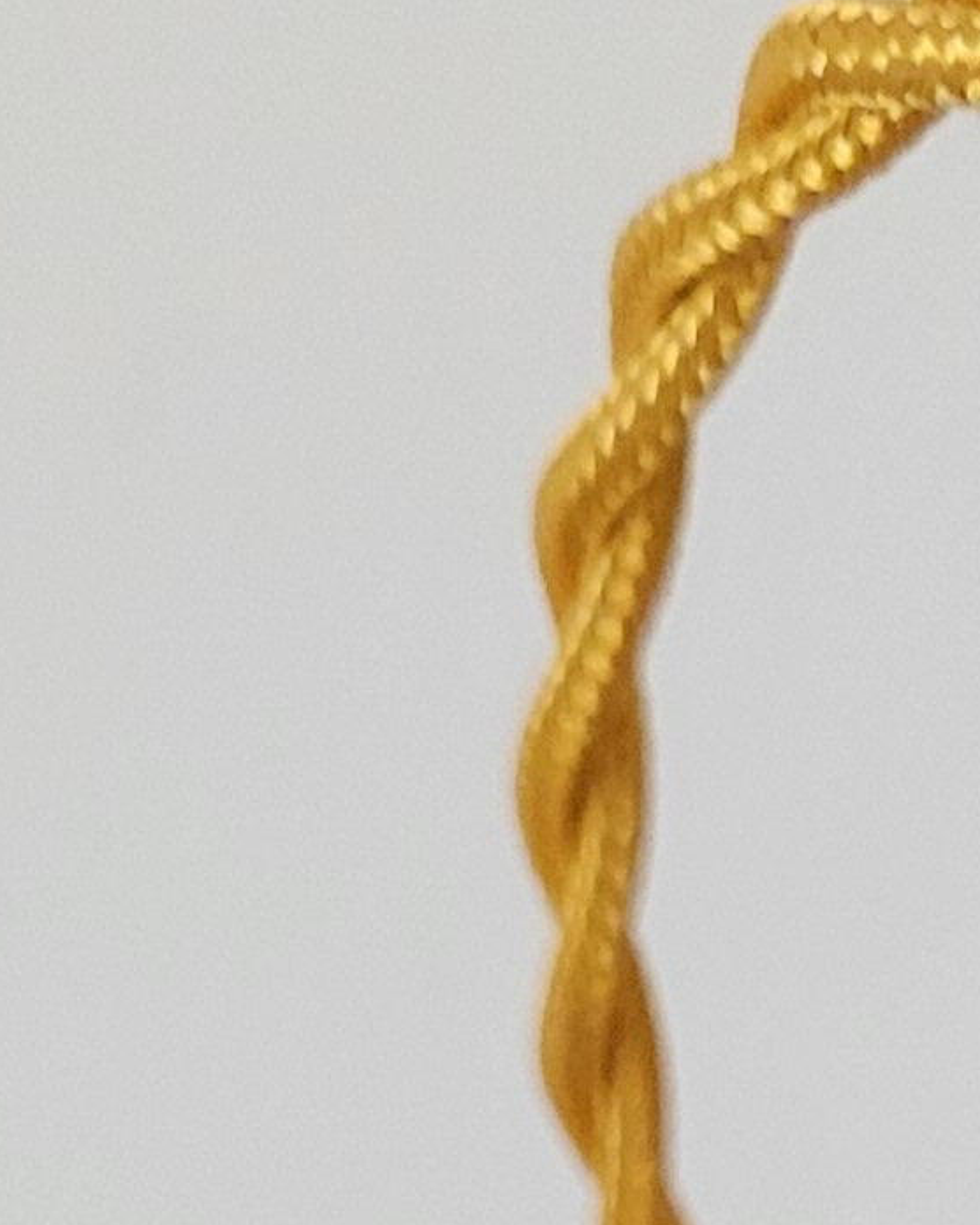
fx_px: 5328
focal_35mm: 147
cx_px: 1626
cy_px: 3070
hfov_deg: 10.1
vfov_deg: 10.8
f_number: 1.8
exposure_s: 1/100
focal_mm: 5.4
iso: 250
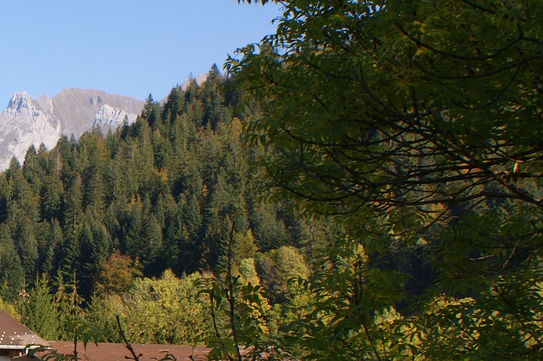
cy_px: 295
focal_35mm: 93
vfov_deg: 14.6
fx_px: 1402
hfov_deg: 20.8
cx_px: -63
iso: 100
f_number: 10
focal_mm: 18
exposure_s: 1/100
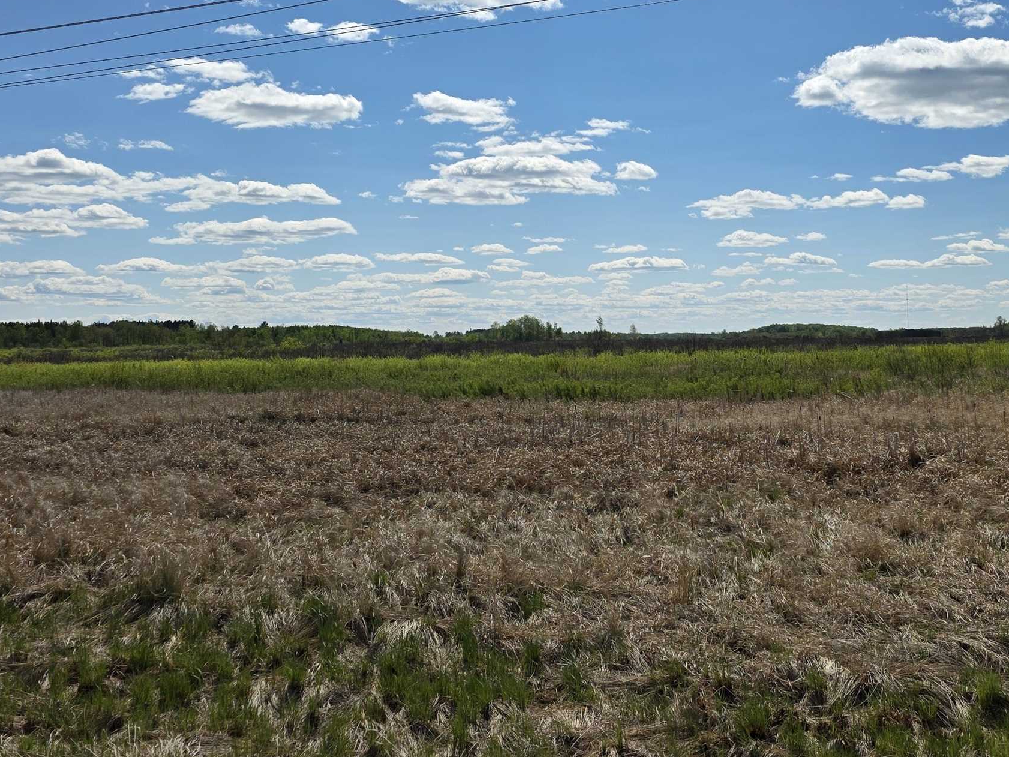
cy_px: 250
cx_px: 650
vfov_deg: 34.0
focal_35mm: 42
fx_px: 1224
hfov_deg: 44.3
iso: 50
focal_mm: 6.3
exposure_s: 1/7944
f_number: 1.7
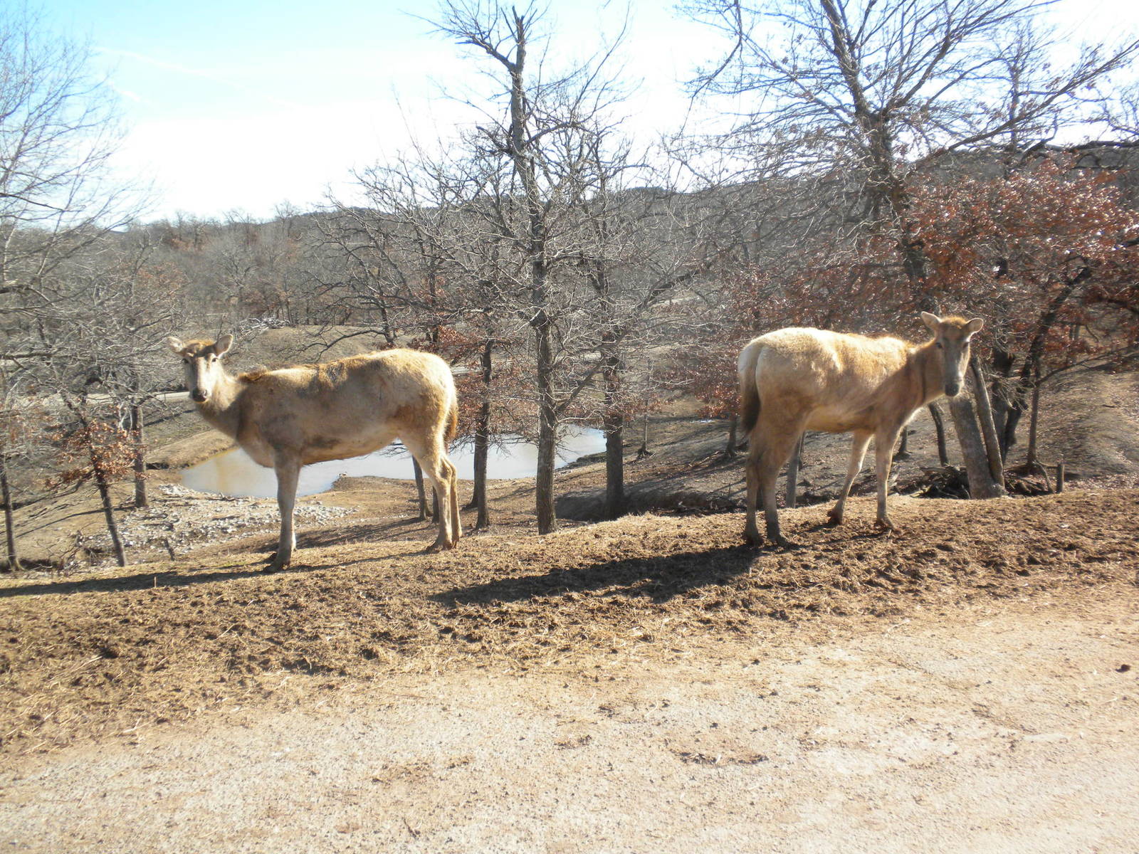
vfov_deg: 38.7
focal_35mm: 37
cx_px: 570
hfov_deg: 50.1
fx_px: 1217
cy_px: 427
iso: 87
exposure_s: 1/498
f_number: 3.5
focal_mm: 6.6
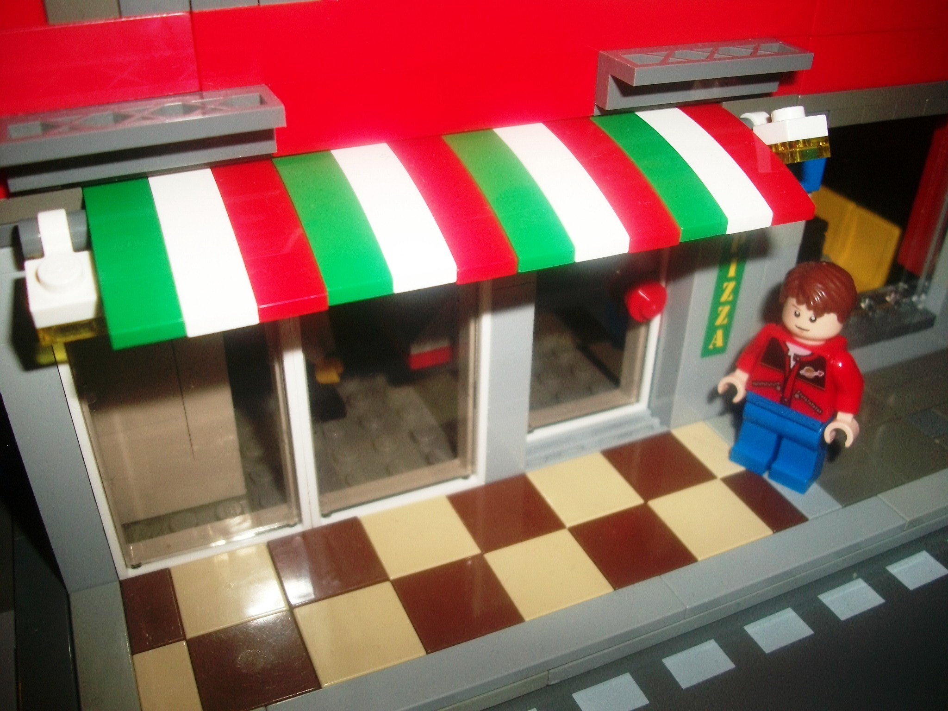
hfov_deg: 56.8
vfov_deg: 44.2
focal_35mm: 32
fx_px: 876
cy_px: 356
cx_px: 474
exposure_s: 1/60
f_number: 2.9
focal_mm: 5.7
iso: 80
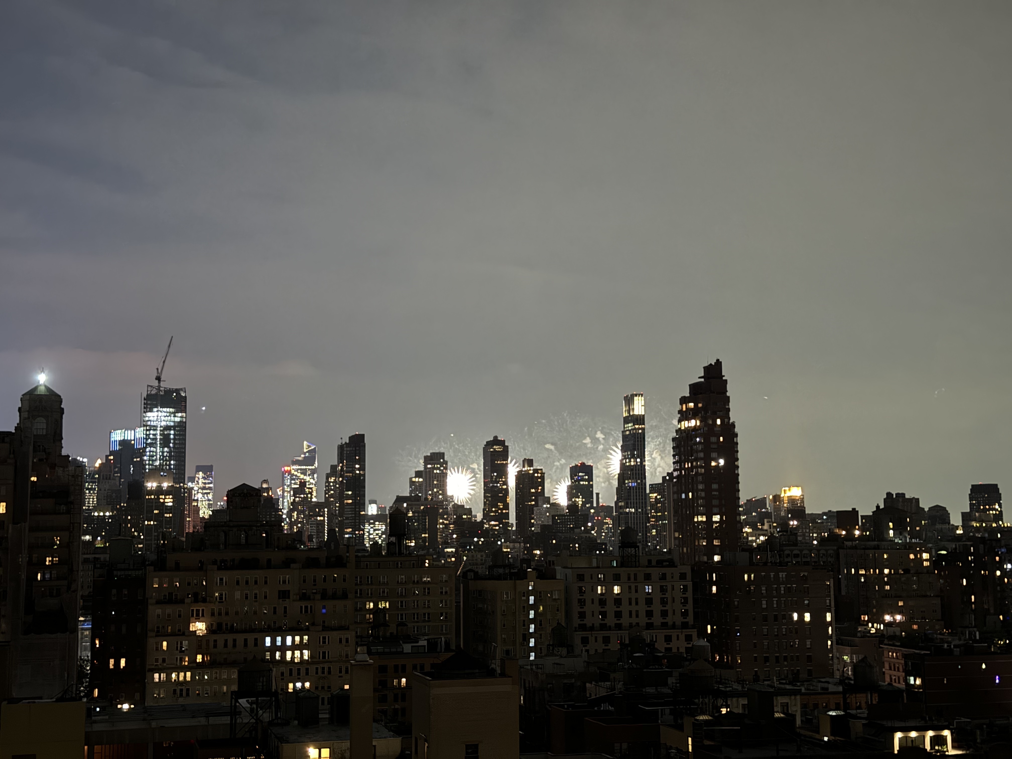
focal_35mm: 48
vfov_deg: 30.3
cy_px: 380
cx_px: 506
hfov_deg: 39.7
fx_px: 1403
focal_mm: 6.76
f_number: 1.78
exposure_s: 1/5
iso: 500
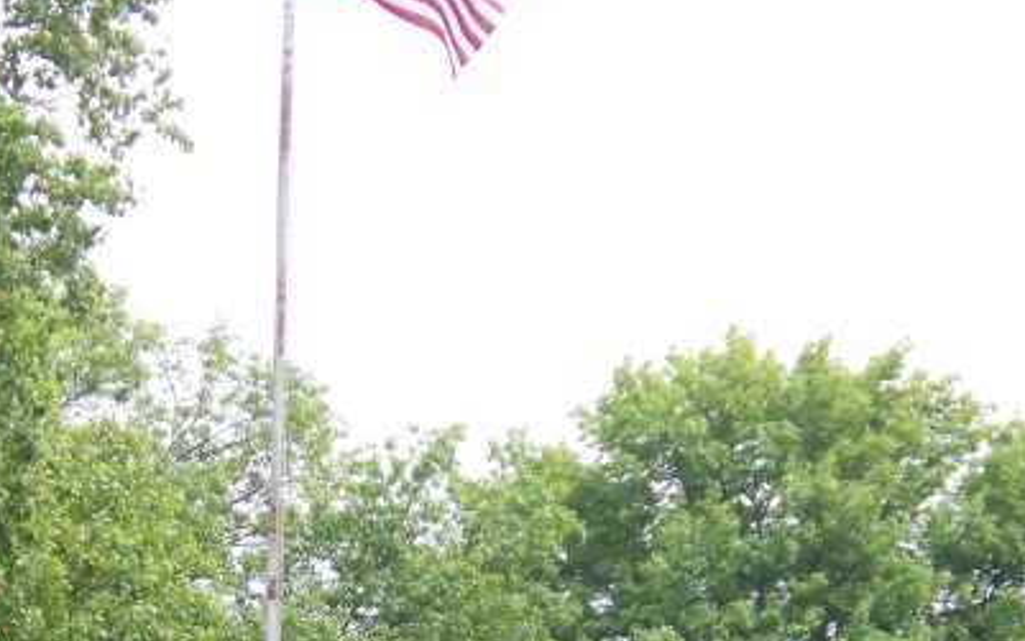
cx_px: 460
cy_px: 789
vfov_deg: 6.1
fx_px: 5953
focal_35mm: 213
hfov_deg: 9.8
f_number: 3.8
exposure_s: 1/250
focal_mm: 22.05
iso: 64
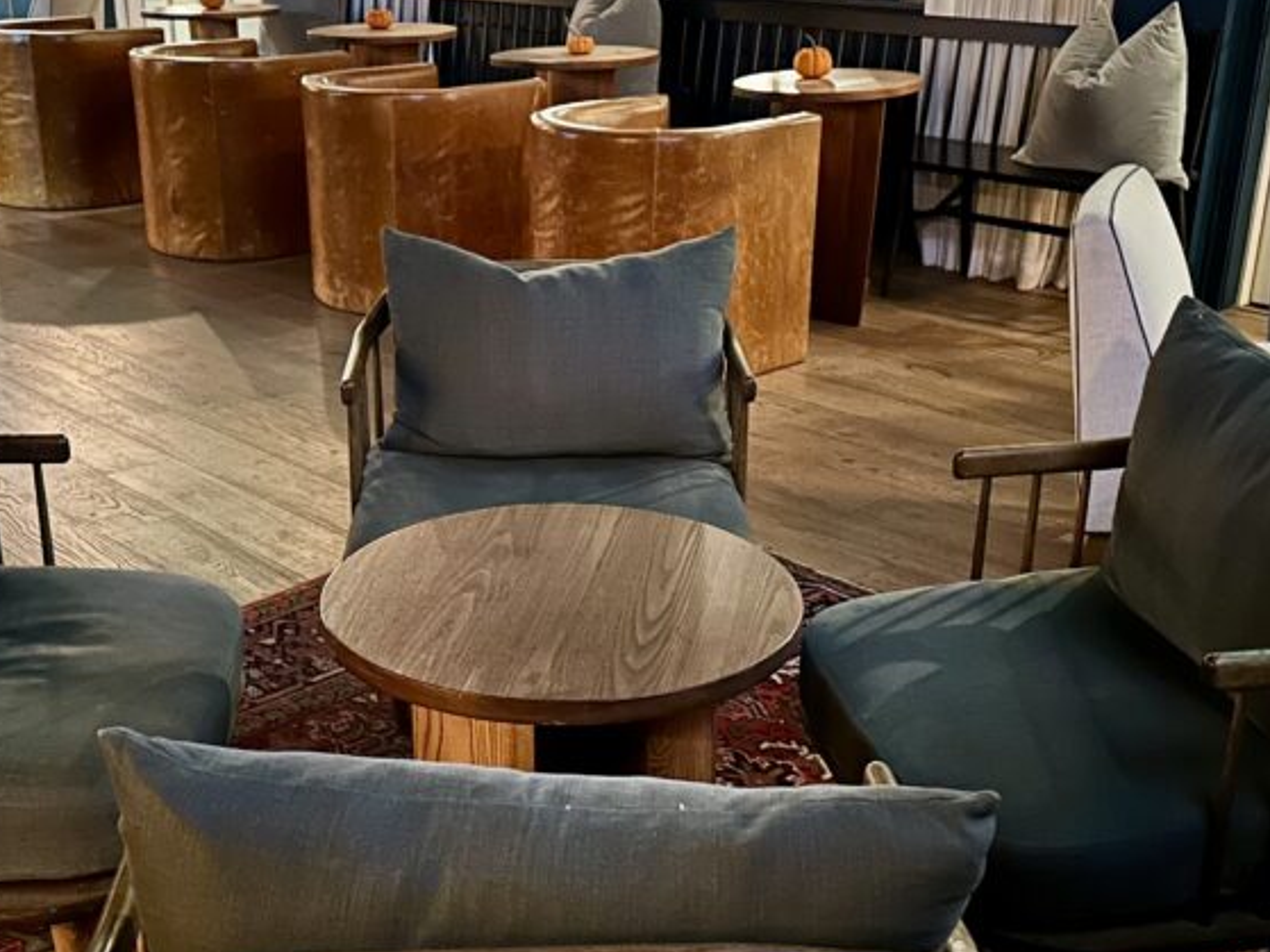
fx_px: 1614
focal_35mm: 44
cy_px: 538
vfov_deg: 32.8
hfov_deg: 42.9
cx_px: 548
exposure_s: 1/9
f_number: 1.78
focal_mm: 6.86
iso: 1600
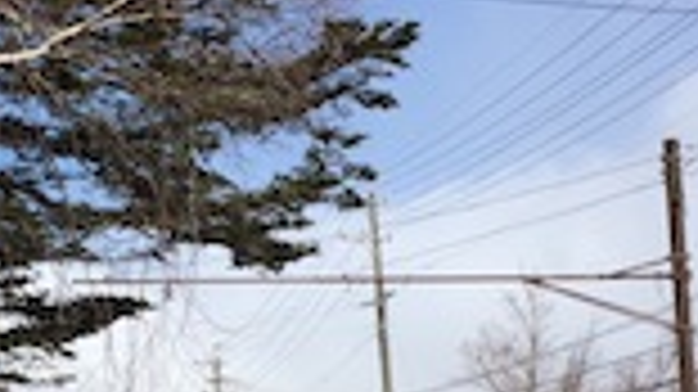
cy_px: 273
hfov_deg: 20.3
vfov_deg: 11.6
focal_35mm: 104
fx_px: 1924
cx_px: 144
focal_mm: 4.15
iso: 32
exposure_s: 1/2326
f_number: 2.2
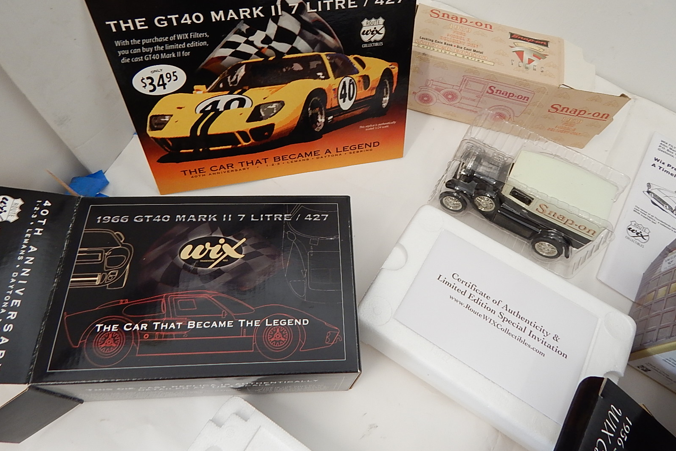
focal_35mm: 23
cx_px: 339
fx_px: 432
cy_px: 204
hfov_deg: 76.1
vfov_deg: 55.0
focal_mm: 4
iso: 160
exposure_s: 1/30
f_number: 3
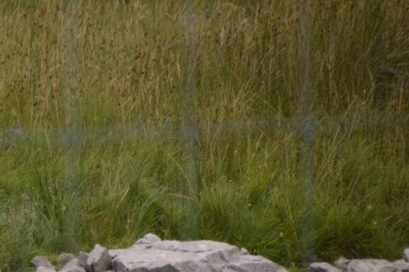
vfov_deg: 2.1
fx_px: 7505
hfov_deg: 3.1
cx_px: -99
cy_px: 327
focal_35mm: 661
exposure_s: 1/500
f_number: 6
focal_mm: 175
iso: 450
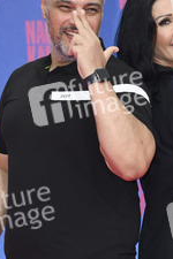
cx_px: 121
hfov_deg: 5.7
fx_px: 1730
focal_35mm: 240
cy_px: 157
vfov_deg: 8.6
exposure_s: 1/250
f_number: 7.1
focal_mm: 135
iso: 250
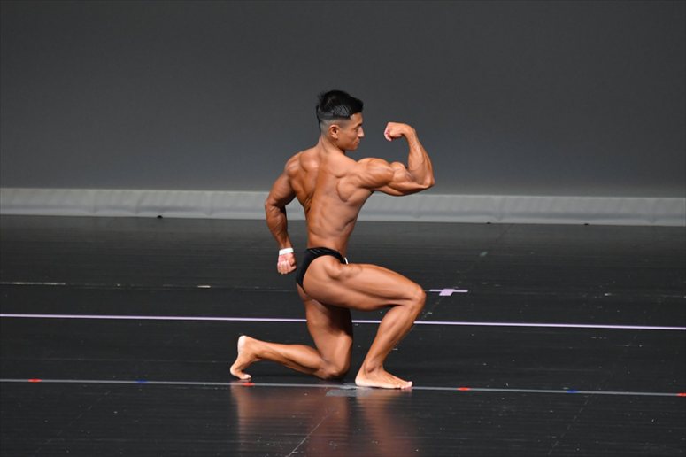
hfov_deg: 5.5
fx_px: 7142
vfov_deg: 3.7
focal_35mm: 375
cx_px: 343
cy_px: 228
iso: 4000
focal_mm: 250
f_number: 5.6
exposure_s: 1/400
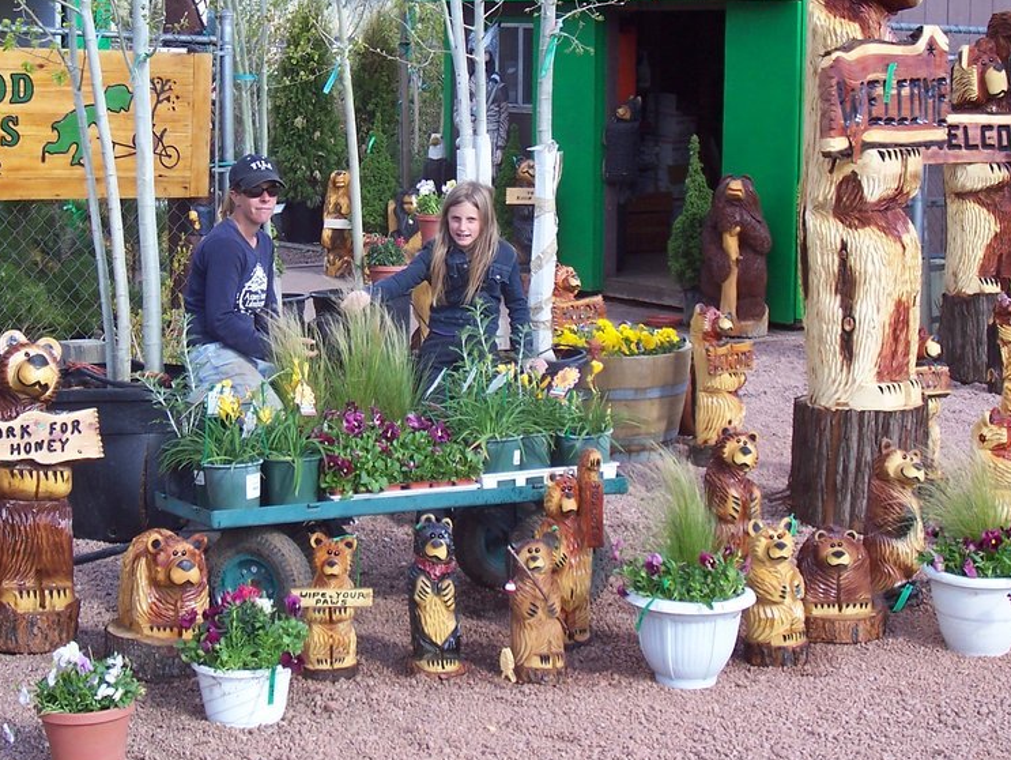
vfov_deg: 20.1
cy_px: 275
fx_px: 2133
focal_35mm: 73
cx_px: 422
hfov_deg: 26.6
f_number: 3.4
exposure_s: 1/250
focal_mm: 8.6
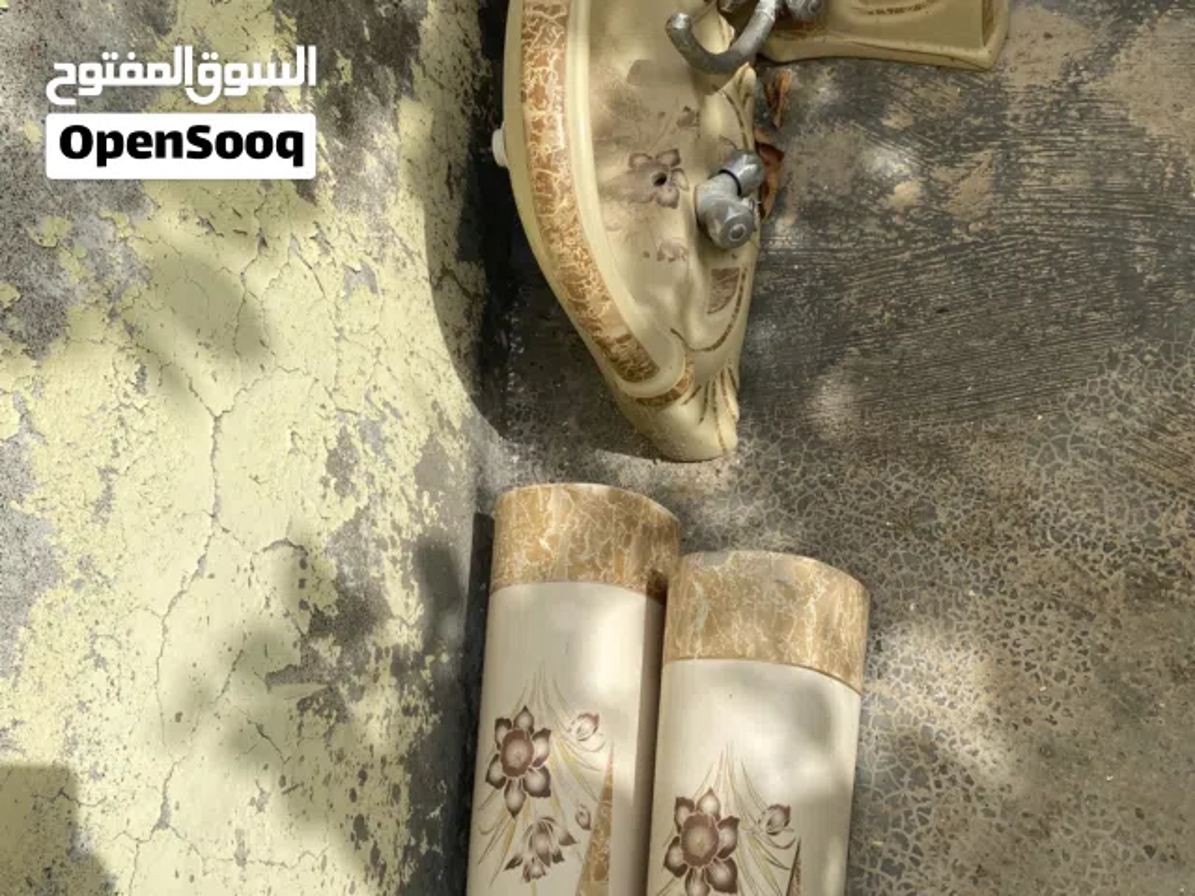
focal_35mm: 26
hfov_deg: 67.3
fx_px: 898
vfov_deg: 53.1
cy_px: 448
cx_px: 598
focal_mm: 4.25
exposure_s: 1/2967
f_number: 1.8
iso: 32
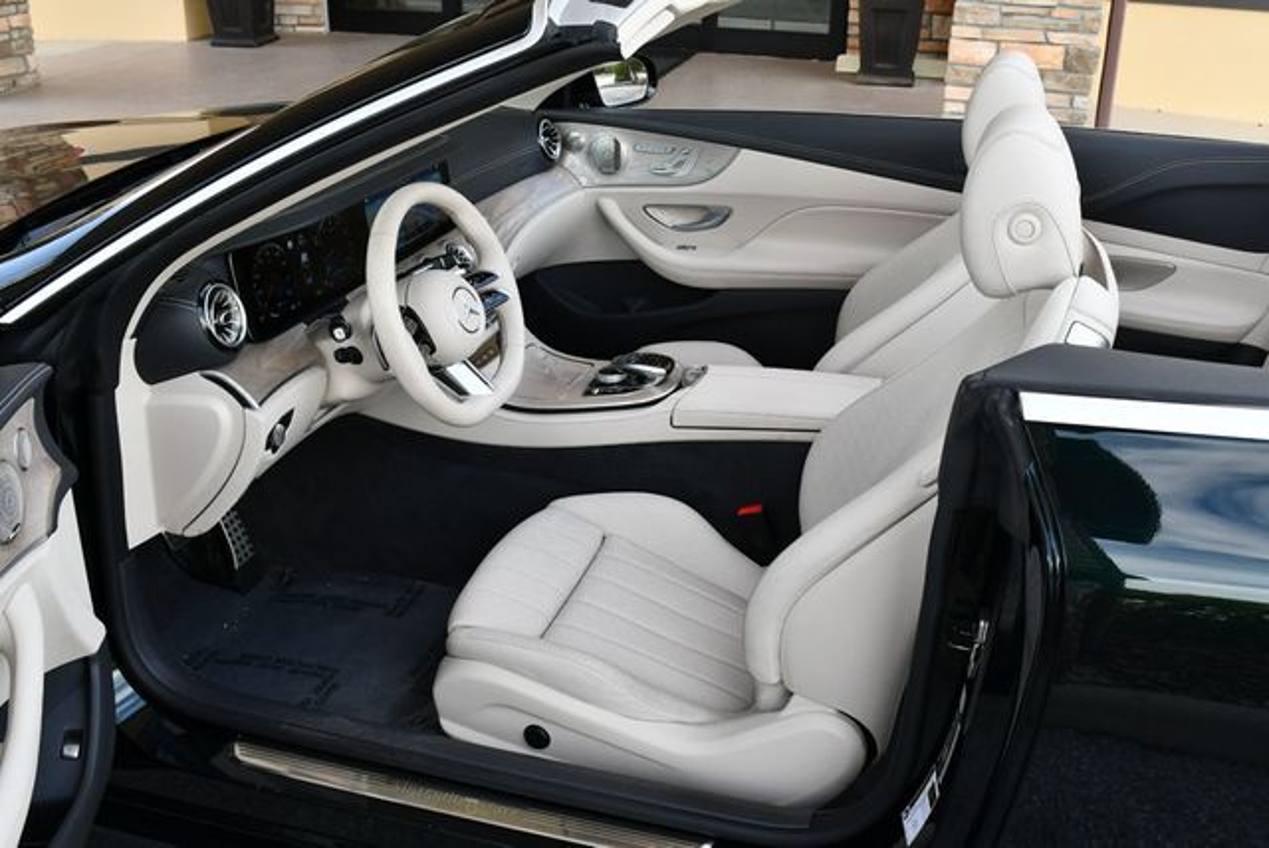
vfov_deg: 36.9
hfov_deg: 53.1
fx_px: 1270
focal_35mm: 36
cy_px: 424
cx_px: 634
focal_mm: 18
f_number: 5.6
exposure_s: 1/250
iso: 360
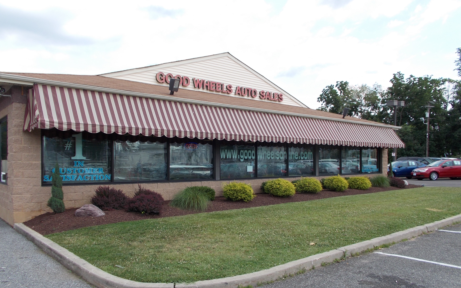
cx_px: 231
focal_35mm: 28
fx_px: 352
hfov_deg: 66.5
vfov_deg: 44.3
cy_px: 171
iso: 80
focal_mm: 4.6
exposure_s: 1/400
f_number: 3.2
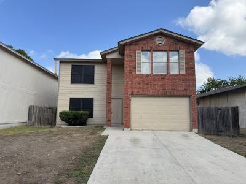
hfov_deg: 71.6
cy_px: 92
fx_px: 171
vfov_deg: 56.8
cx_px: 123
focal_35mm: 24
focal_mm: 6.76
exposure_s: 1/3096
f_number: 1.78
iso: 80
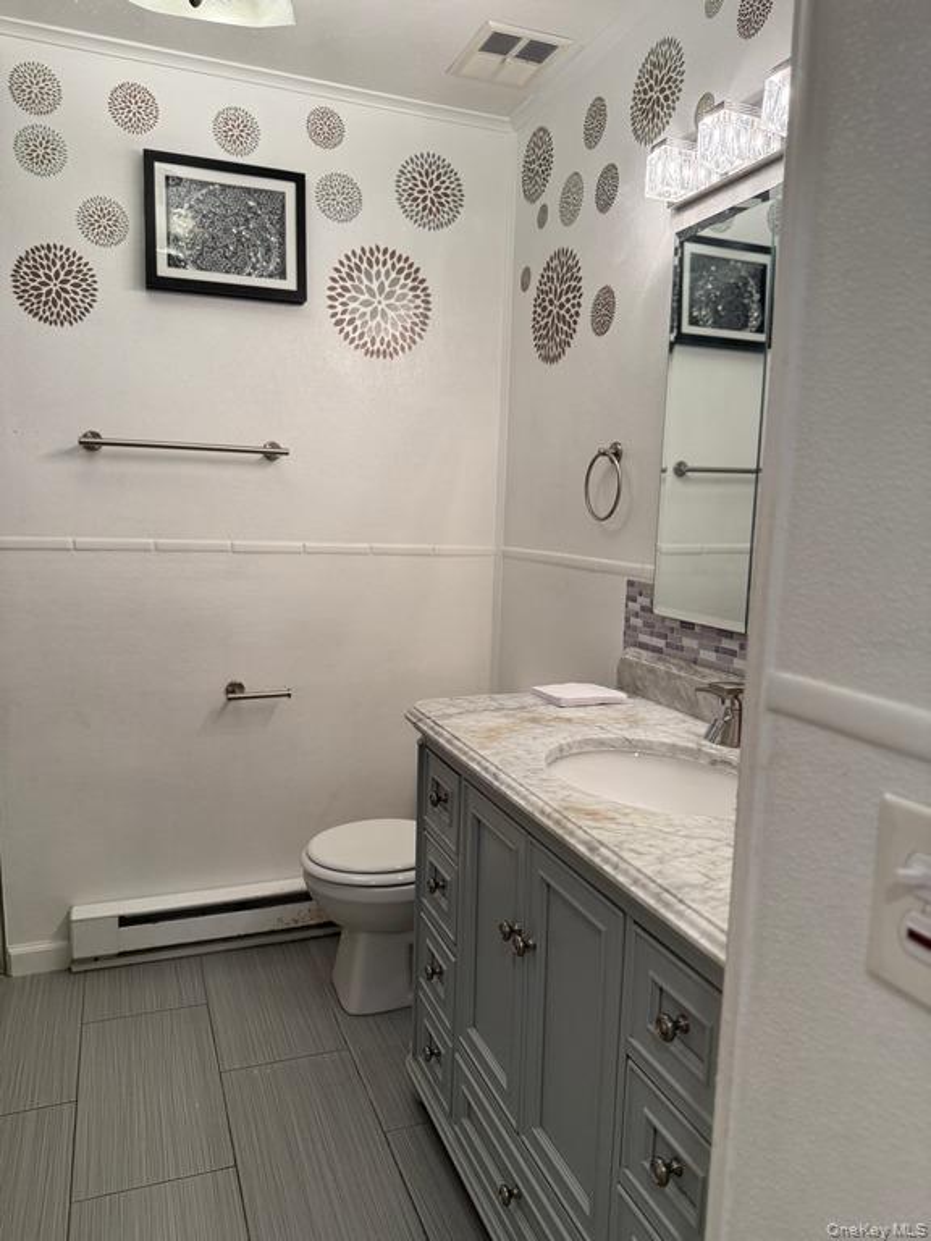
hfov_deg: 56.8
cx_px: 466
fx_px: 861
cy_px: 620
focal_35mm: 24
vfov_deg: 71.6
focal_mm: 6.76
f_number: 1.78
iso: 200
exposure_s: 1/147
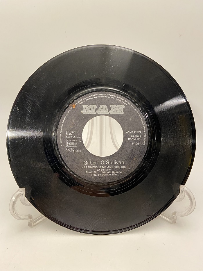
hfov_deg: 53.1
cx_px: 102
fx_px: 203
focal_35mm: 26
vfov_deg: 67.3
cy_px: 136
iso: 400
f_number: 1.8
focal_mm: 4.25
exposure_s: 1/50
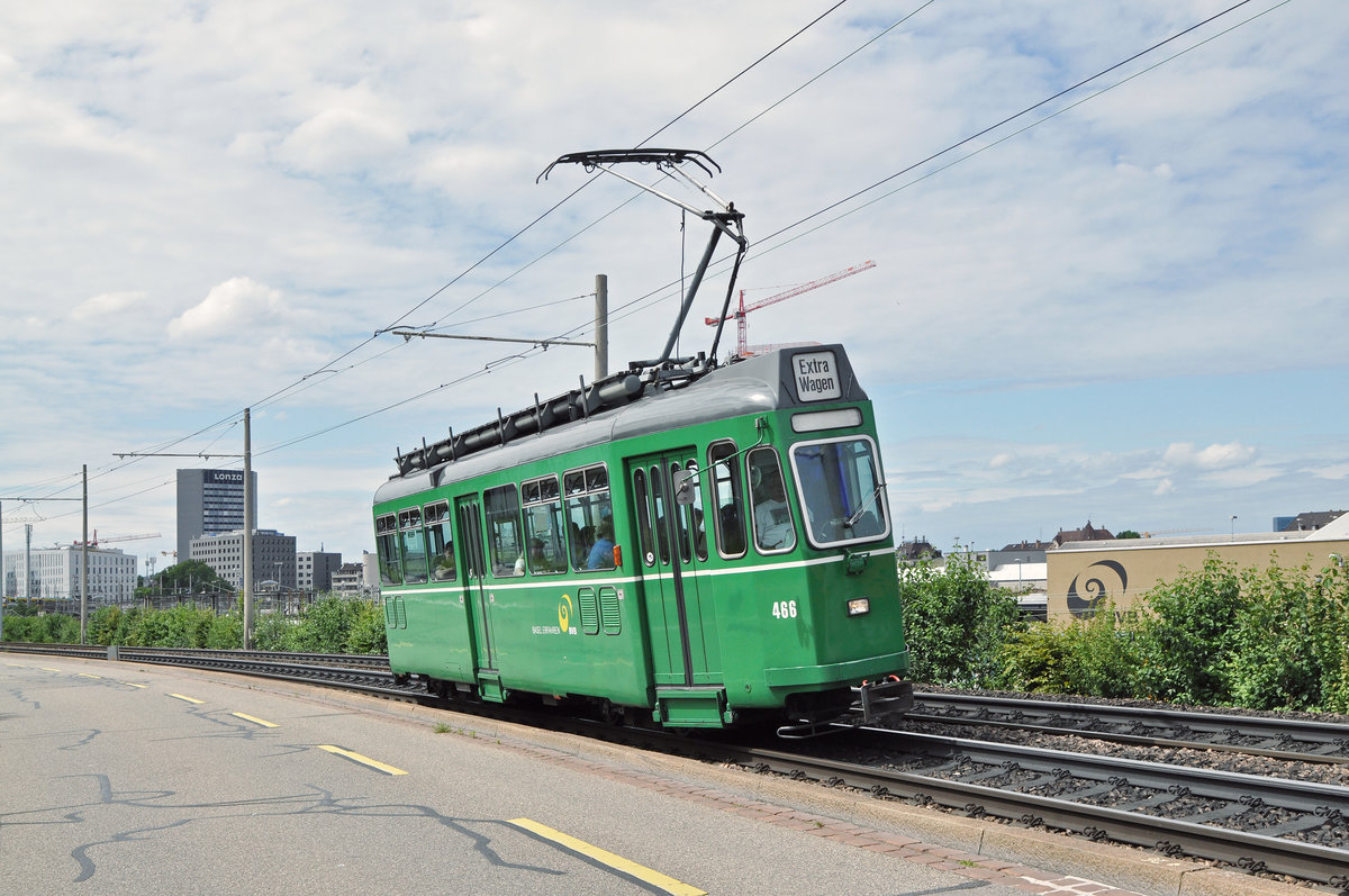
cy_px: 448
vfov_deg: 29.8
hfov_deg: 43.7
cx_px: 674
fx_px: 1684
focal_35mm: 45
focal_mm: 30
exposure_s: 1/1000
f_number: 9
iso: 400
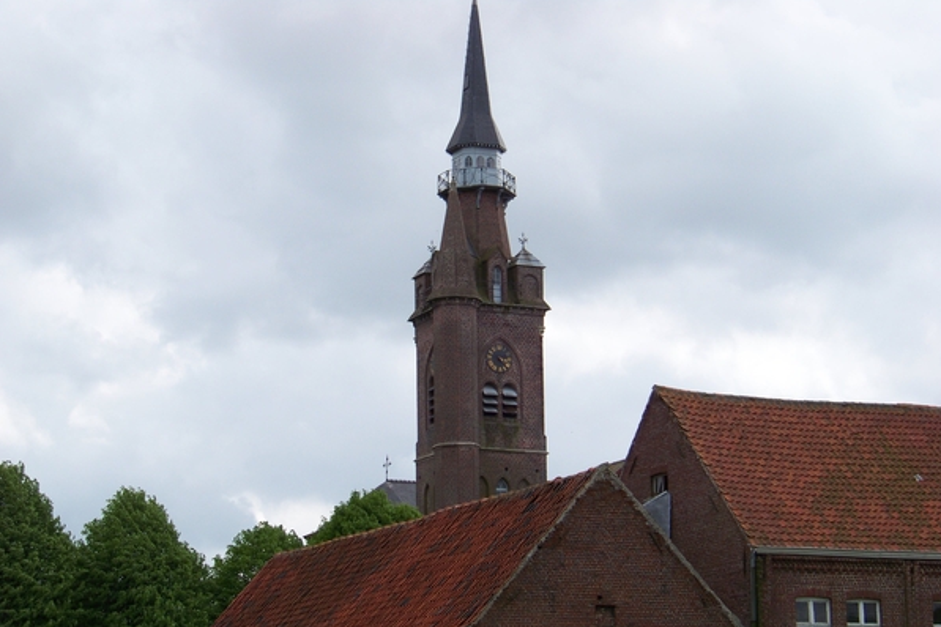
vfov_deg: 15.0
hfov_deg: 22.4
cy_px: 347
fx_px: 2378
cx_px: 470
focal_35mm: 91
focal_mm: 14.6
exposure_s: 1/640
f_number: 3.2
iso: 64
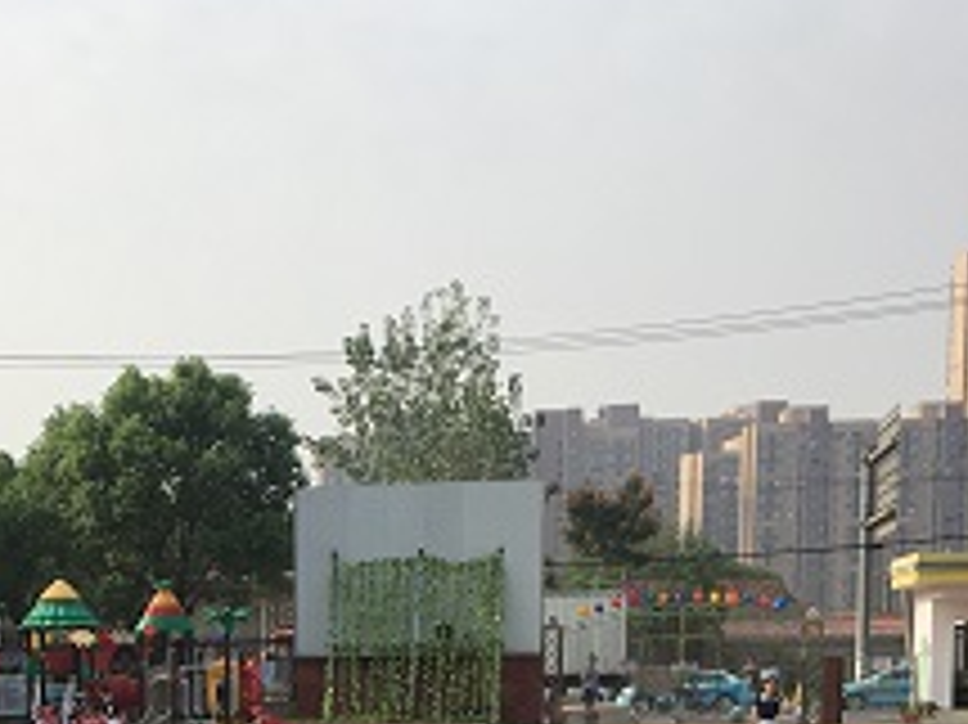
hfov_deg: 23.0
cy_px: 917
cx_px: -36
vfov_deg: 17.2
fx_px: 2264
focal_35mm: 81
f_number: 2.2
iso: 25
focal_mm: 4.15
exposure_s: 1/1374
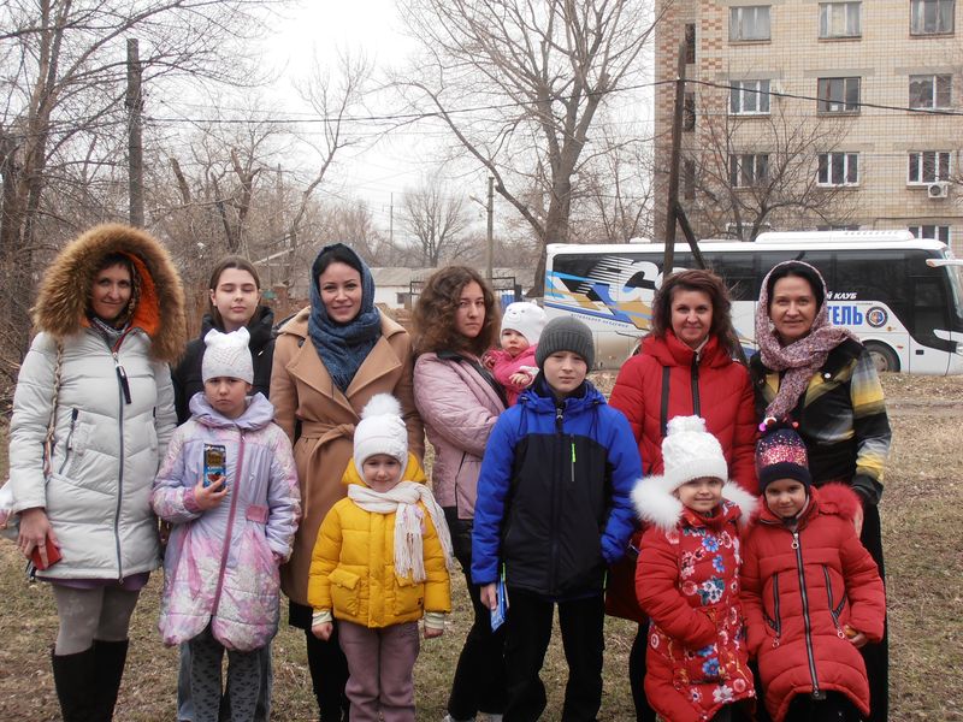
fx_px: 1586
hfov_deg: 33.8
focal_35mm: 57
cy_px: 361
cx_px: 482
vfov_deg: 25.7
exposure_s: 1/160
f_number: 4.5
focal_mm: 10.04
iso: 80
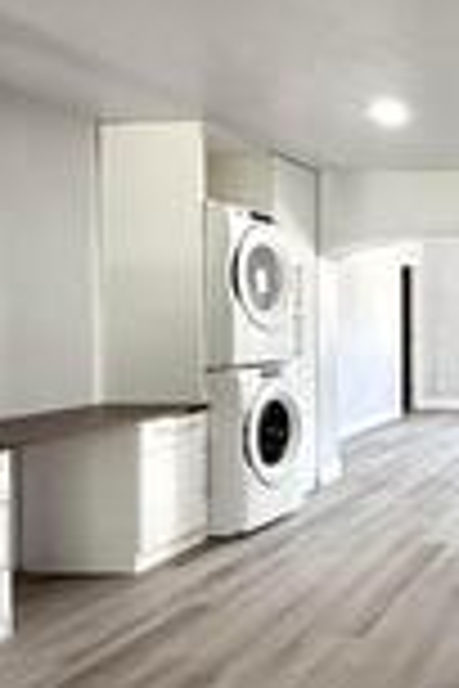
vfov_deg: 50.6
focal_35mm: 38
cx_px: 603
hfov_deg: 28.5
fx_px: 727
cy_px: 310
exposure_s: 1/120
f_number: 2.2
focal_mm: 2.22
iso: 200
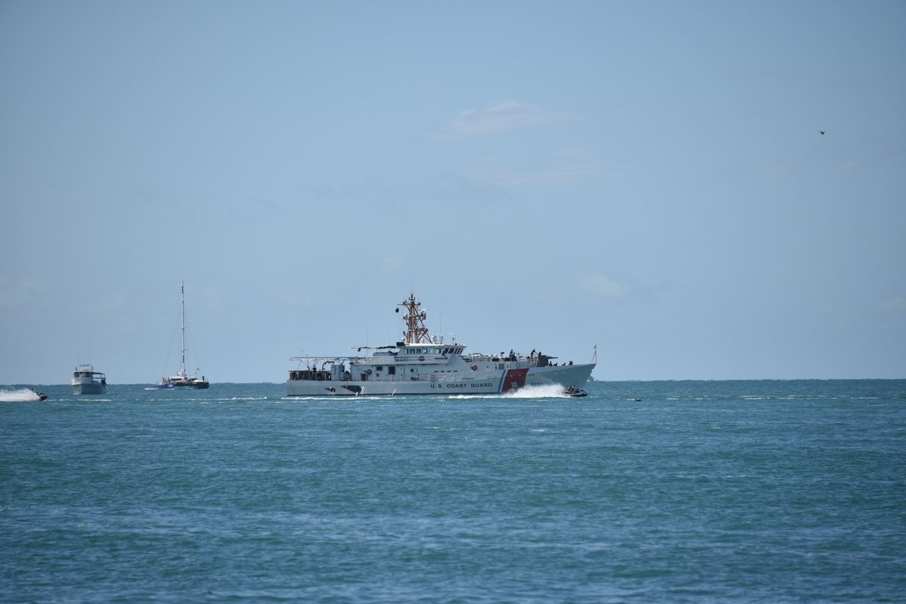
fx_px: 7551
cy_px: 302
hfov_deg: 6.9
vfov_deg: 4.6
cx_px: 453
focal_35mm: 300
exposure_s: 1/640
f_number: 7.1
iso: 100
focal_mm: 300
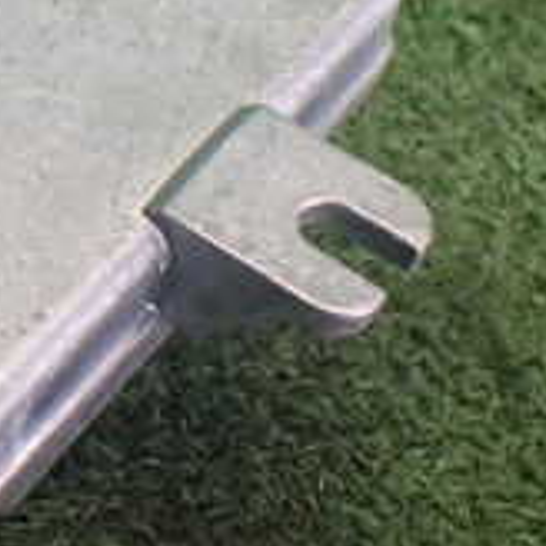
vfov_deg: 17.4
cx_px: -360
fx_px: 1731
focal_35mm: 97
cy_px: -30
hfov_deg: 15.9
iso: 500
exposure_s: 1/125
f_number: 2.3
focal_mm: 5.4
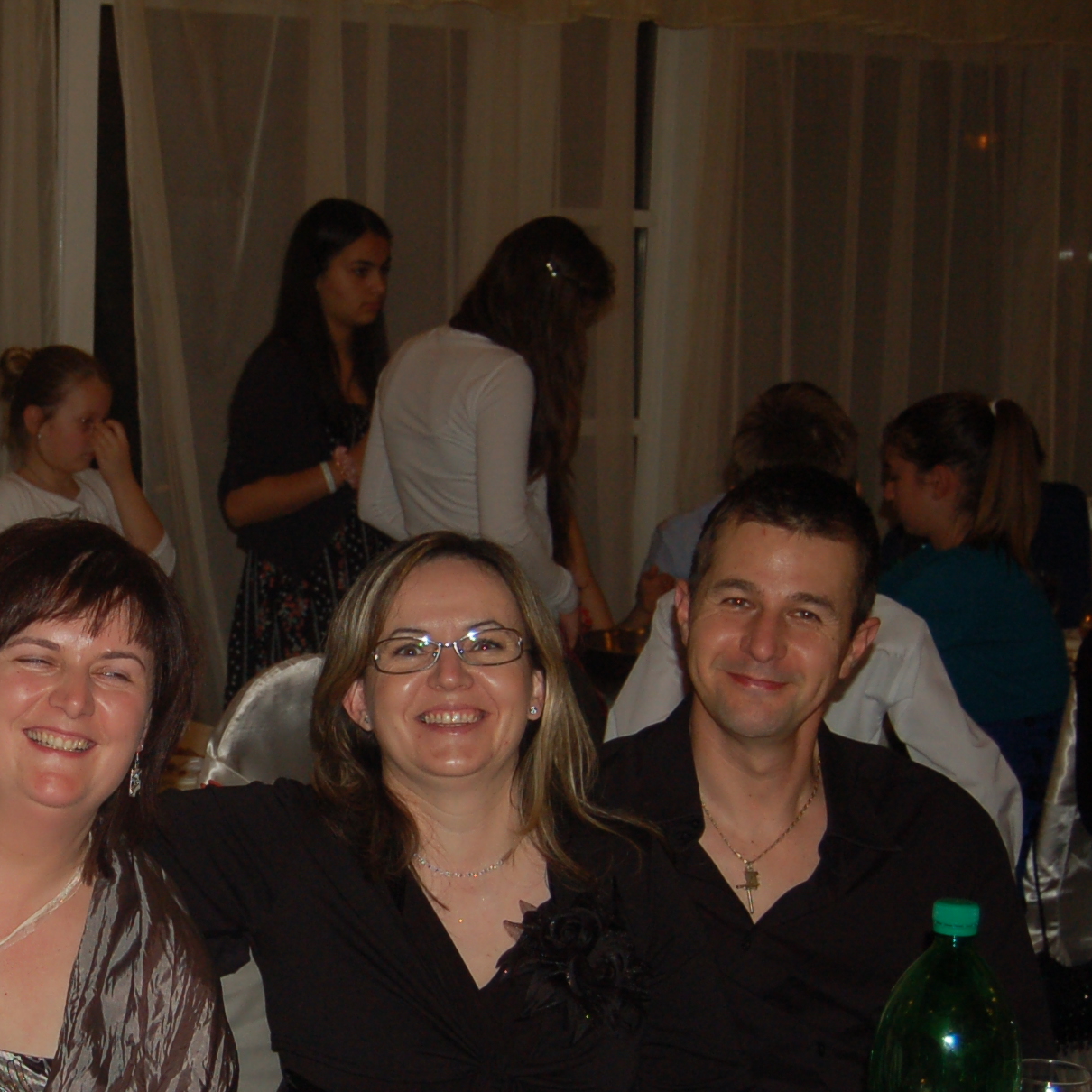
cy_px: 673
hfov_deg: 22.0
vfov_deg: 22.7
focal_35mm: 76
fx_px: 2712
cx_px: 13
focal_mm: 24
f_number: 4
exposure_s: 1/60
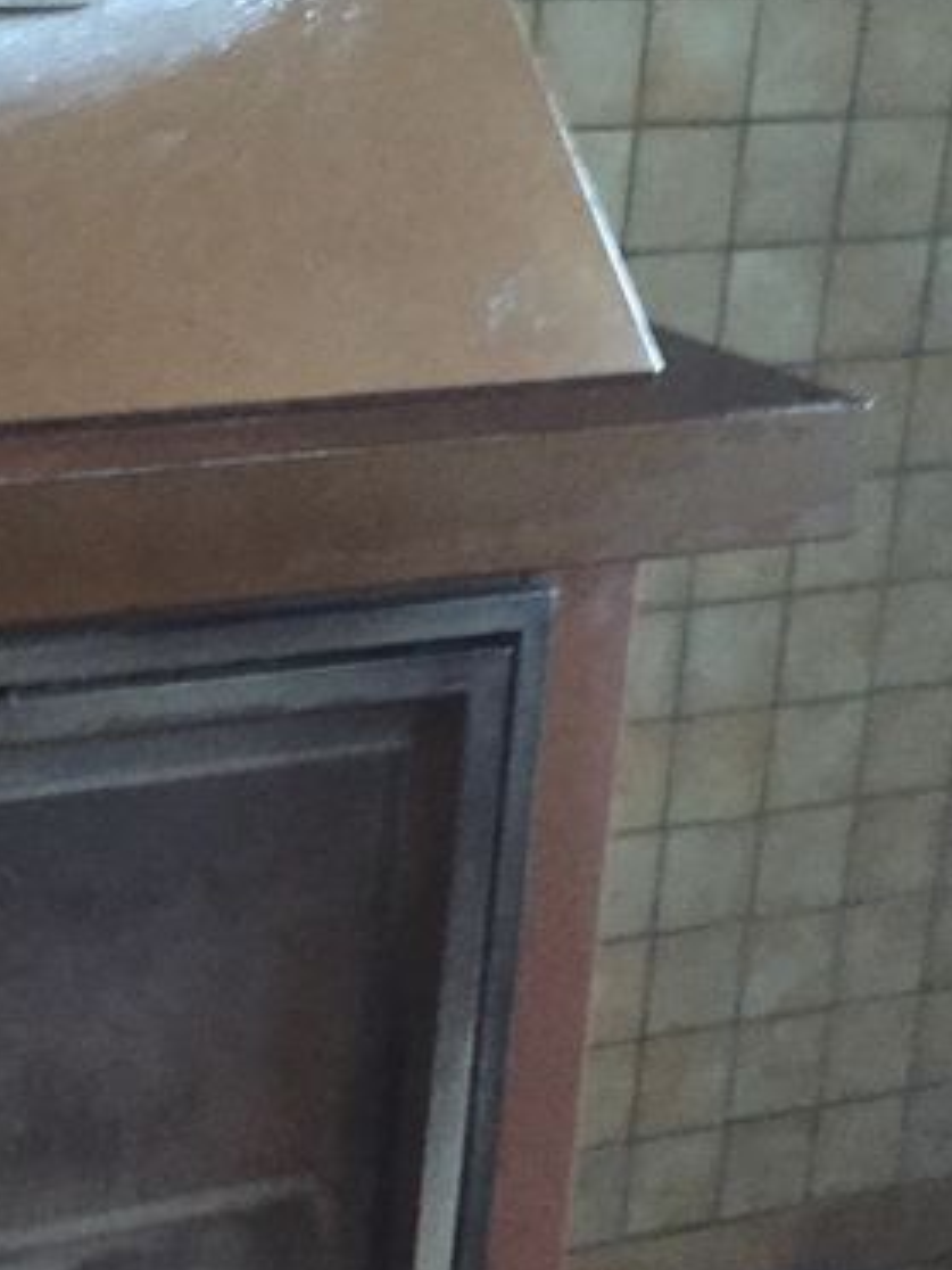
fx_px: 2860
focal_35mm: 78
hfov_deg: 18.3
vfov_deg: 25.0
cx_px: -58
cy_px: 645
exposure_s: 1/17
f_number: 2.2
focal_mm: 4.15
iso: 400
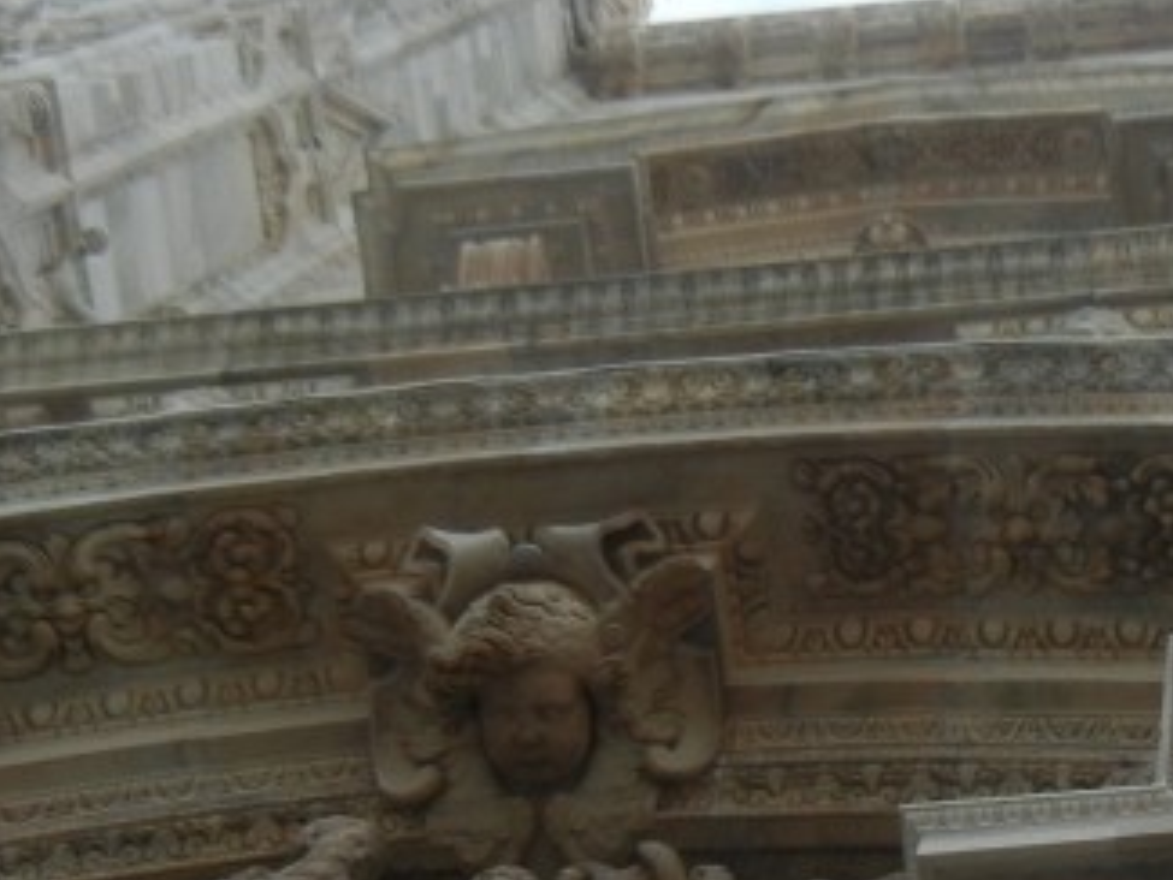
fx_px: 3627
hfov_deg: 18.1
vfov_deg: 13.8
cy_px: 599
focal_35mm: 107
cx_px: 1032
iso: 160
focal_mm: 6.2
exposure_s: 1/799
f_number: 3.6
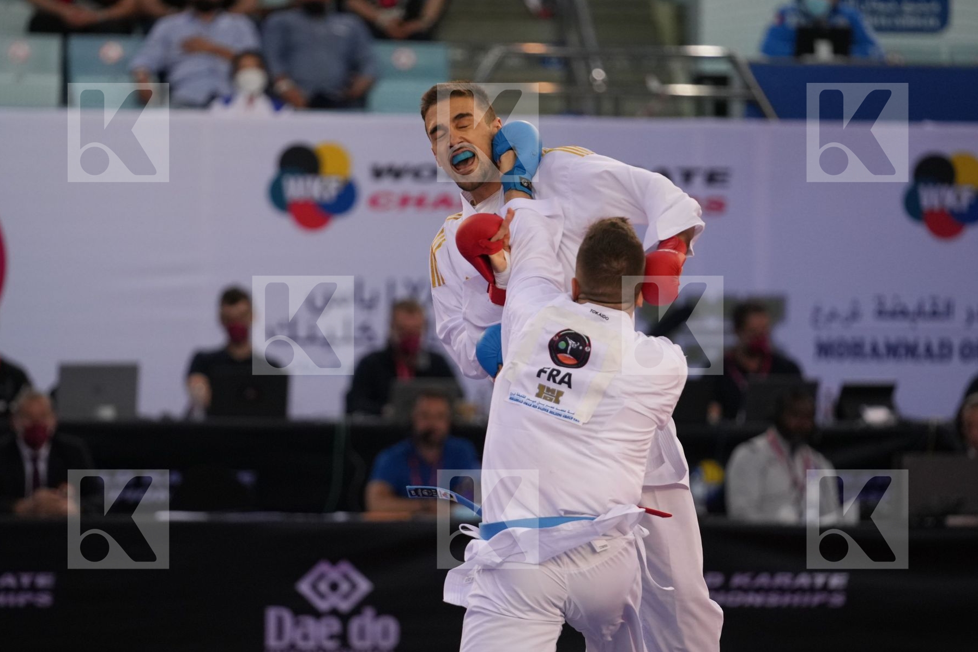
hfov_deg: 6.8
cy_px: 325
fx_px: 8177
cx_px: 488
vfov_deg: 4.6
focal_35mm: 301
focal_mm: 200
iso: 1600
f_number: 2.8
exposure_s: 1/1000
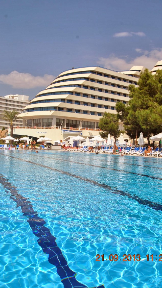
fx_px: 290
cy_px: 144
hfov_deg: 31.2
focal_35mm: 38
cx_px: 82
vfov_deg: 52.8
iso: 100
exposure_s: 1/320
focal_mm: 24
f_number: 9
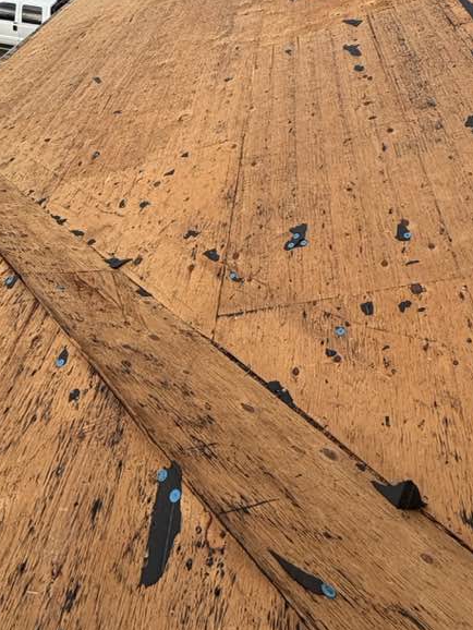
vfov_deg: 53.7
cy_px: 111
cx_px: 192
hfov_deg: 45.3
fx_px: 564
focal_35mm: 31
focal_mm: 2.22
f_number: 2.2
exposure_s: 1/502
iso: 64
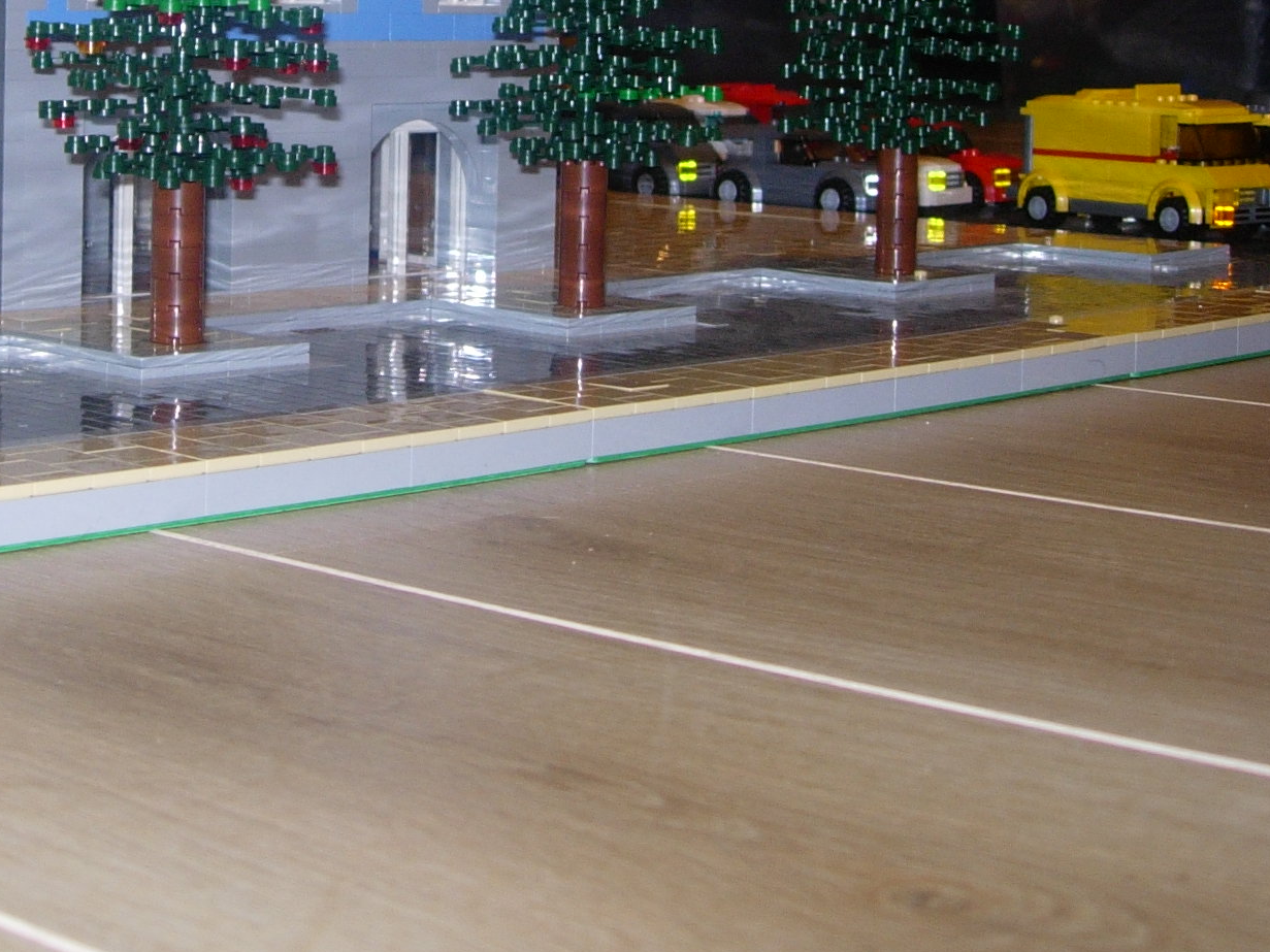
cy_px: 21
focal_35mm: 80
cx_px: 384
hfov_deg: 24.3
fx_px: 2935
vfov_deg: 18.0
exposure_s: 1/64
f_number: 2.8
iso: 79
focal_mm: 7.8
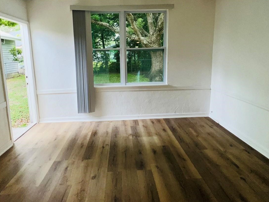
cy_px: 75
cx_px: 127
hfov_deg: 84.6
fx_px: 148
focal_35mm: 19
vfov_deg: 67.5
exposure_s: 1/122
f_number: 1.8
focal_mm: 1.57
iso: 32
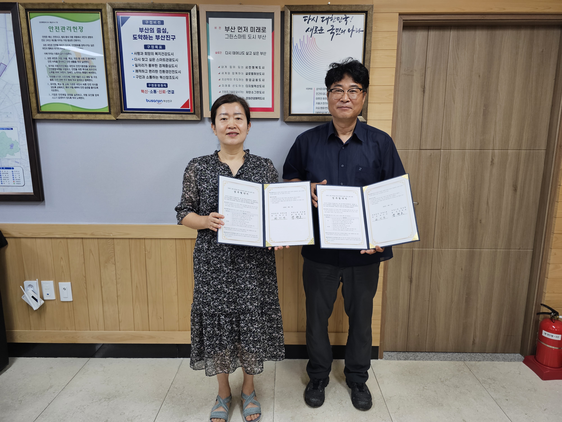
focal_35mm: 23
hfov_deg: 73.9
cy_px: 211
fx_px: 373
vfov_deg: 58.9
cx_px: 281
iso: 125
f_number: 1.7
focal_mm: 6.3
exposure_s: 1/120
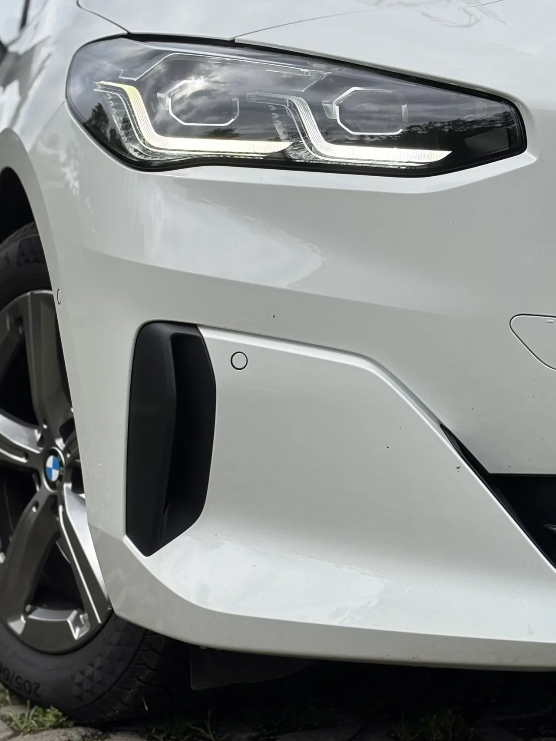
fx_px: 1671
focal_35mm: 78
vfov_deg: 25.0
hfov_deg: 18.9
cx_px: 237
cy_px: 285
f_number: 1.6
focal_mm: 5.96
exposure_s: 1/1984
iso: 32
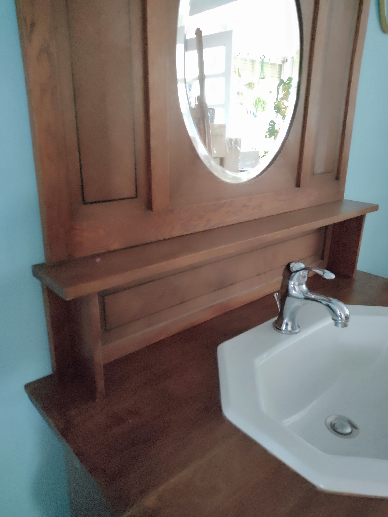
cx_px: 194
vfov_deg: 67.3
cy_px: 258
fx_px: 389
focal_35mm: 26
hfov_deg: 53.1
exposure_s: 1/14
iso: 6987
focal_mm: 4.74
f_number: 1.79
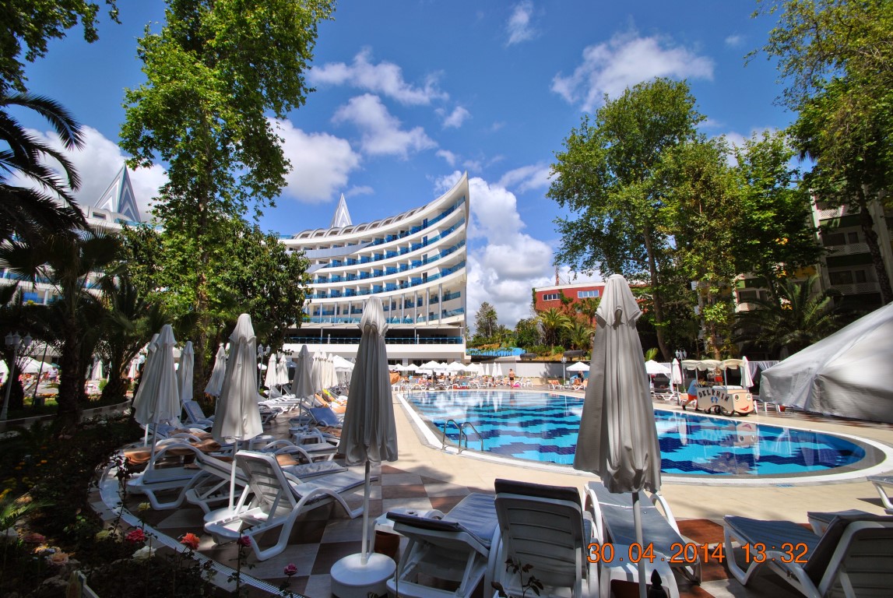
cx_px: 446
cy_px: 299
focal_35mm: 15
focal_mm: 10
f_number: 9
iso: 100
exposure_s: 1/320
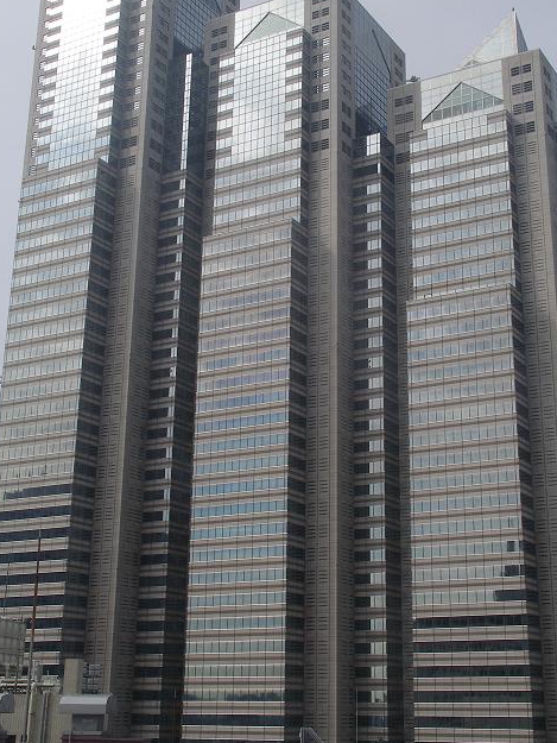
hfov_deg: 26.6
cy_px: 309
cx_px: 310
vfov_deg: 34.8
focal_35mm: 55
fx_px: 1180
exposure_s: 1/250
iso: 80
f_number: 7.8
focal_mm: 9.3
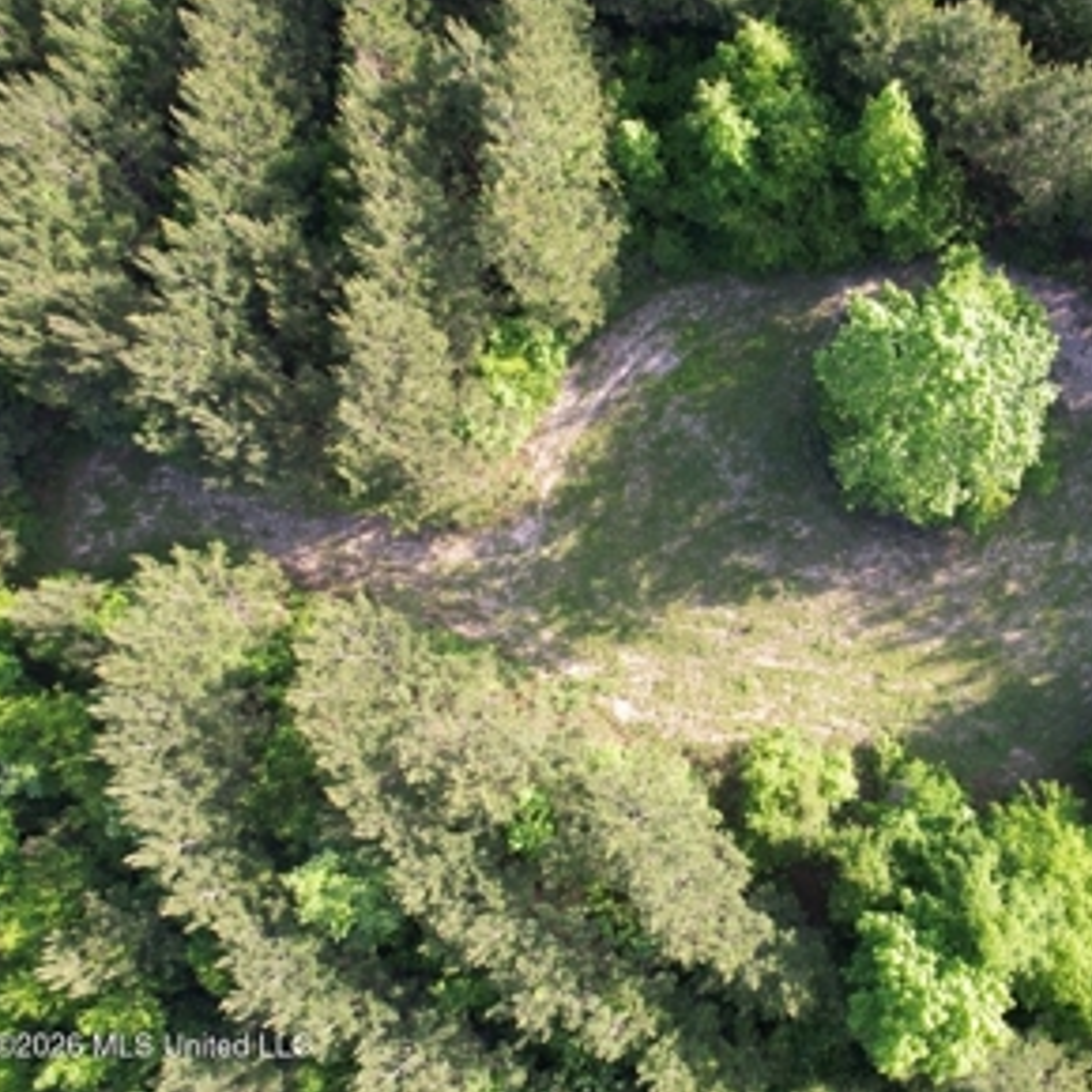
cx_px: 832
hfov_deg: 52.9
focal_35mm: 29
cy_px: 531
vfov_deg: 55.6
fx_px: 1035
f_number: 2.8
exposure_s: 1/250
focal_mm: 8.38
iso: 100
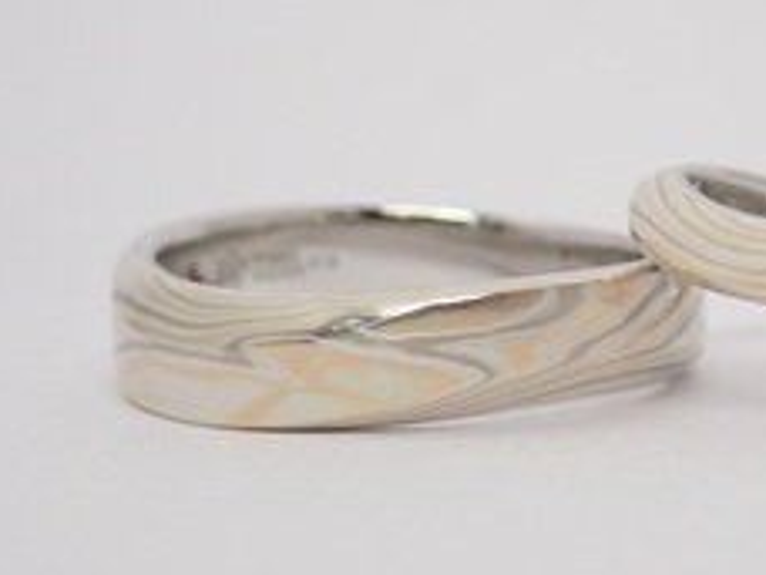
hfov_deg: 12.9
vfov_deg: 9.8
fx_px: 3364
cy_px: 318
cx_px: 632
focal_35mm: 152
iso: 200
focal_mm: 13.65
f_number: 4.1
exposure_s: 1/160
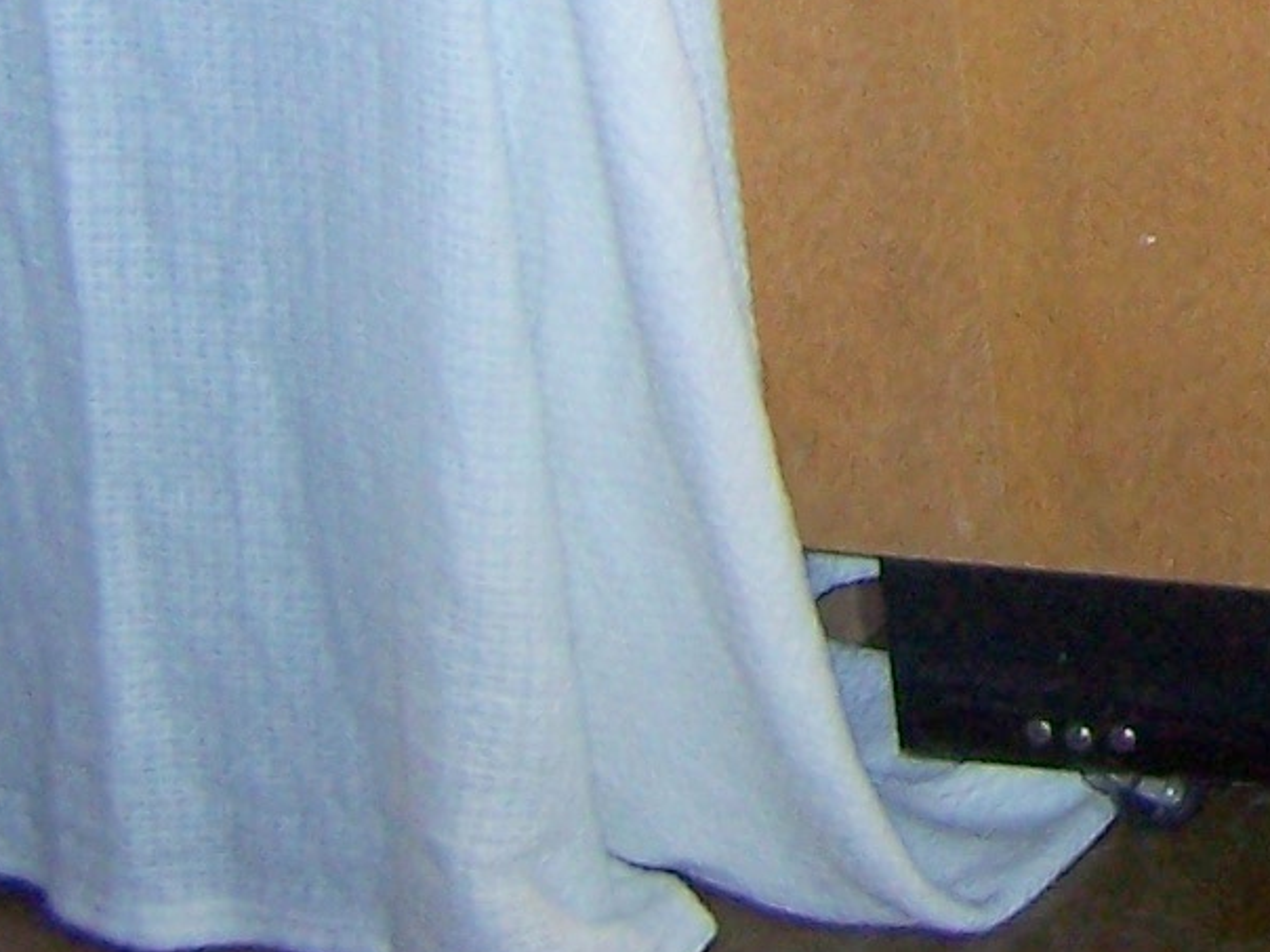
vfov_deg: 8.6
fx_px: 5943
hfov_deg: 11.0
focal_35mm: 162
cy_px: -1026
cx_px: 2645
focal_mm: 6.3
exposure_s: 1/60
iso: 140
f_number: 2.8
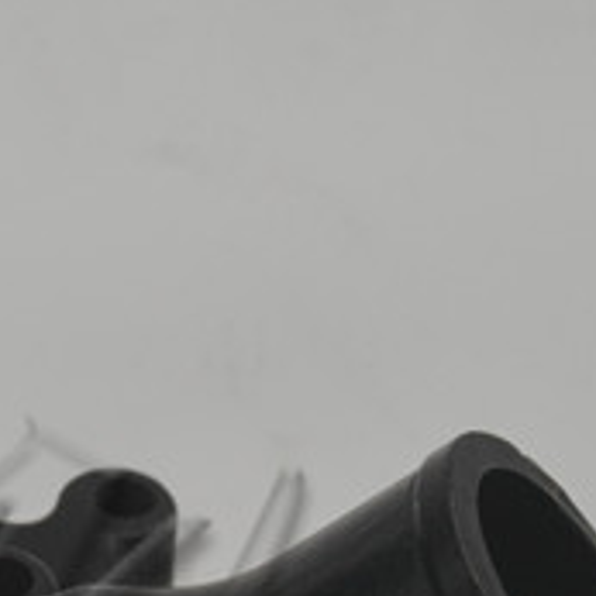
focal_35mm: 162
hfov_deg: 10.4
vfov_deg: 10.8
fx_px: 3156
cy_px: 441
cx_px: -276
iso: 140
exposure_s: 1/125
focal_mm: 22
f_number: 5.6
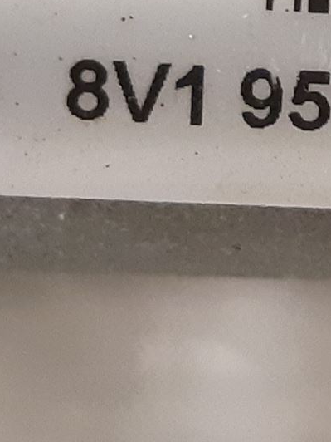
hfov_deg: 14.3
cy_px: -23
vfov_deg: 19.0
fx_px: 1275
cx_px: 394
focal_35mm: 100
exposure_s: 1/25
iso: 320
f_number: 1.7
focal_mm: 3.93
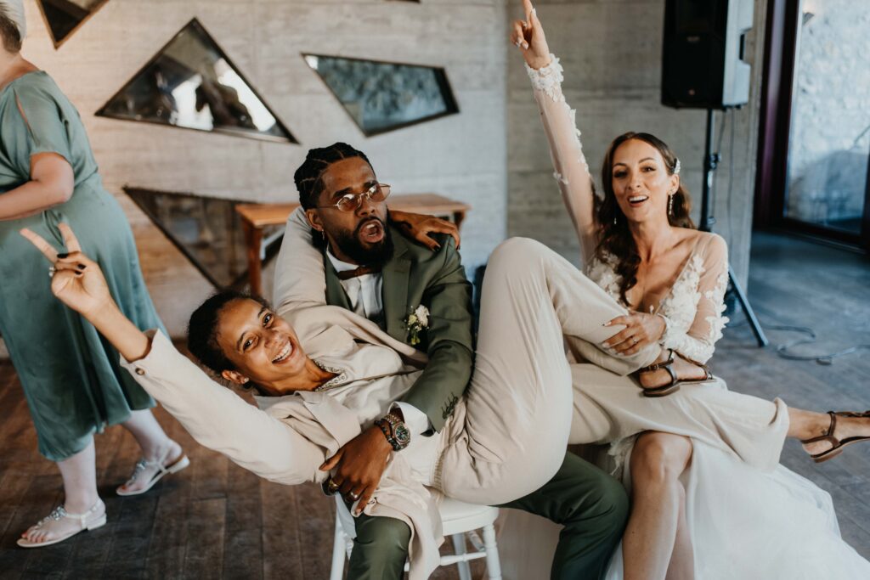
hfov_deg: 54.4
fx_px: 846
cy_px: 290
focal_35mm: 35
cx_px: 435
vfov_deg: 37.9
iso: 1000
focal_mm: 35
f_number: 1.8
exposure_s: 1/200
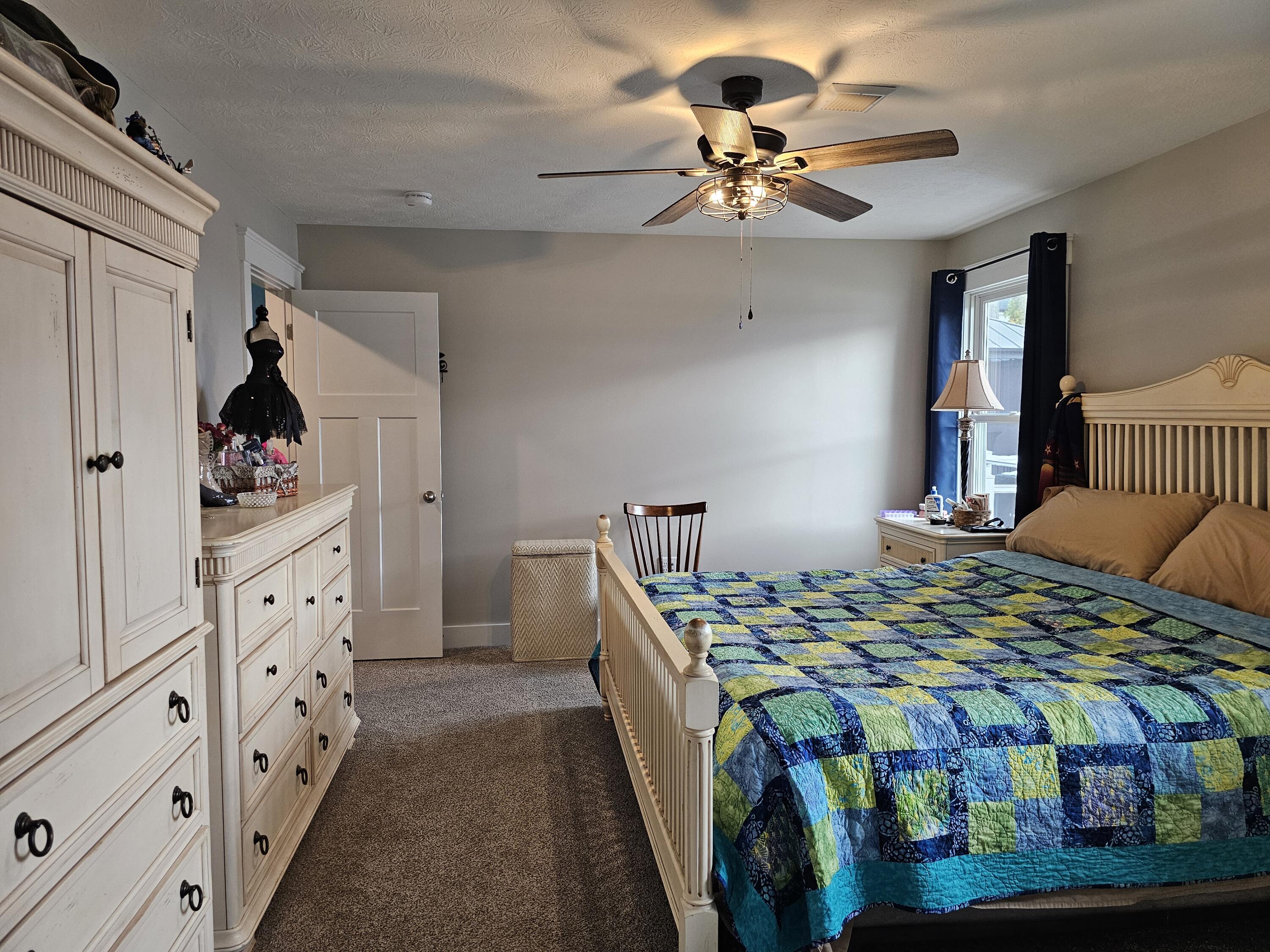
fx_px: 844
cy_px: 476
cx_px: 635
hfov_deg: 73.9
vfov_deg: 58.9
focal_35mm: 23
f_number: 1.7
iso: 250
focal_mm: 6.3
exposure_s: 1/120
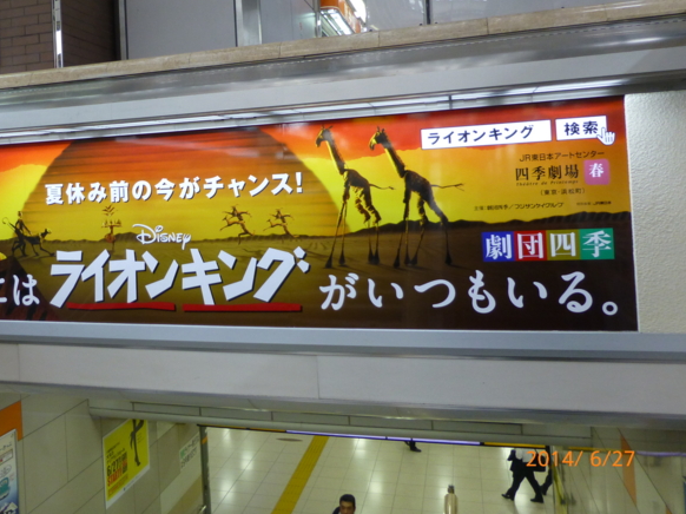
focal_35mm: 33
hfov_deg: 54.2
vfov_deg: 42.4
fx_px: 654
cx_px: 224
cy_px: 176
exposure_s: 1/60
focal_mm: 4.3
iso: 200
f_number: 3.3
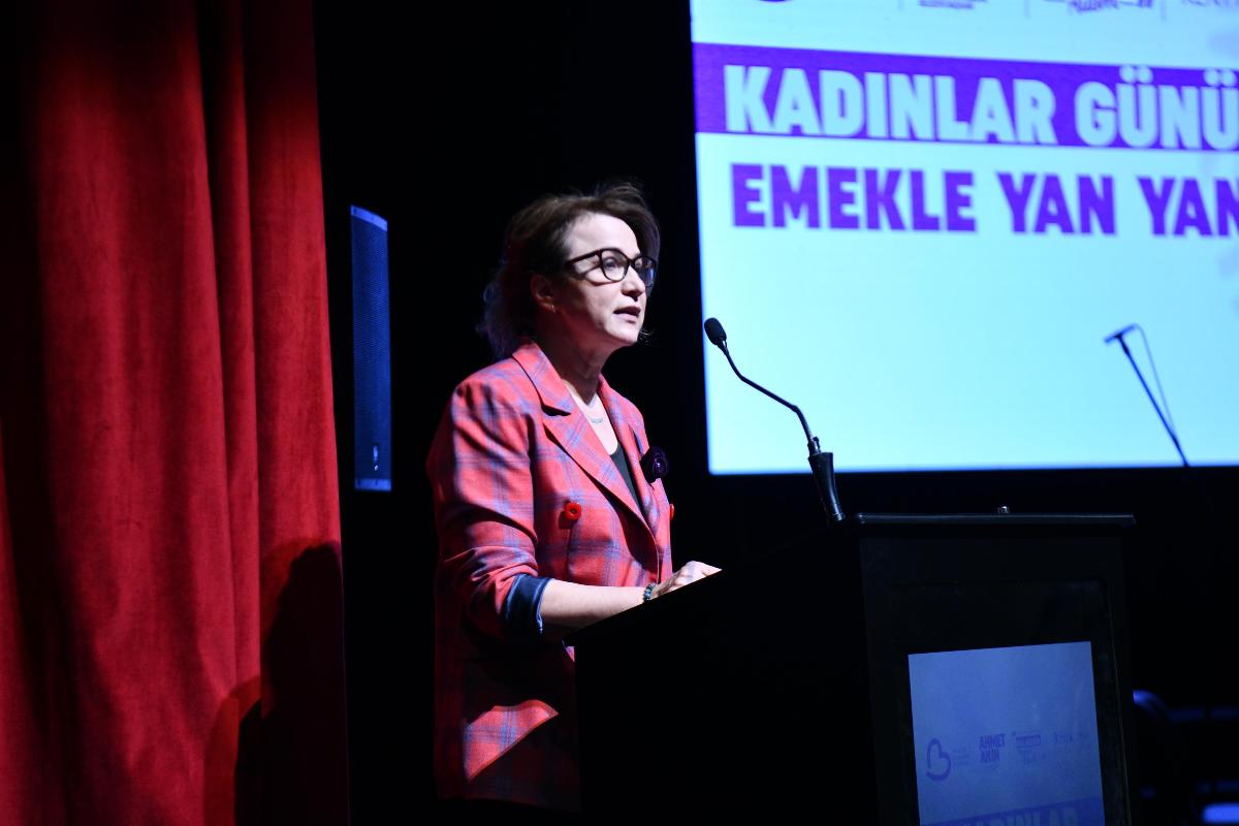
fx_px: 2409
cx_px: 620
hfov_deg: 28.8
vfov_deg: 19.5
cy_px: 413
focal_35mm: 70
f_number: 2.8
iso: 1600
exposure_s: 1/200
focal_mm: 70
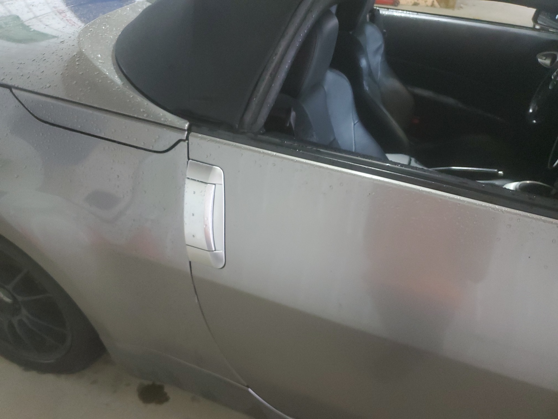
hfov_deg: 67.3
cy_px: 210
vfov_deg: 53.1
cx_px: 279
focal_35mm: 26
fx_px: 419
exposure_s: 1/30
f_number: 1.5
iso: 339
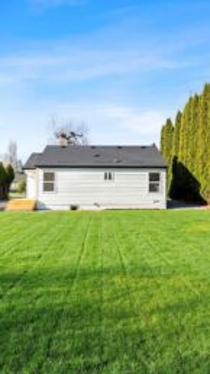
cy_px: 183
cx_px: 104
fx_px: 258
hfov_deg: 44.4
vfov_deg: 71.9
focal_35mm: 26
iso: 200
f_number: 8
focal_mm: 16
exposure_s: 1/200
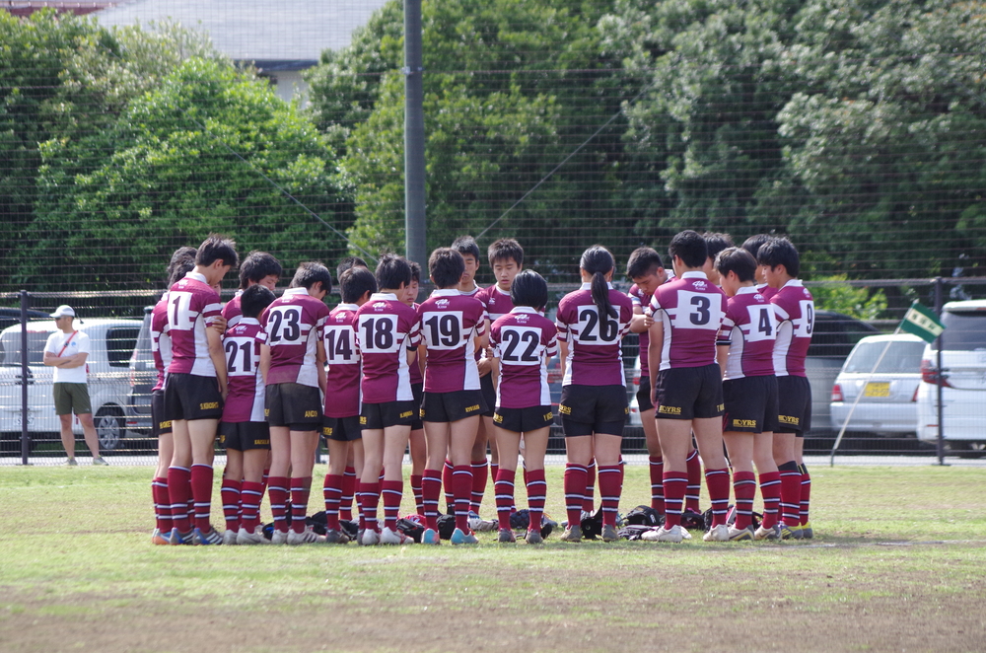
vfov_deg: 4.3
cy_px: 326
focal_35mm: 315
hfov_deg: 6.6
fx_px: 8608
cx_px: 493
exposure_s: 1/640
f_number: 7.1
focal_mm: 210
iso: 800
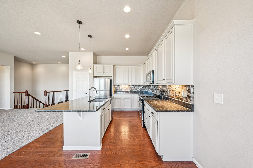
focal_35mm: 14
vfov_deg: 81.2
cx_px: 126
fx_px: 98
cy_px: 84
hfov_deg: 104.3
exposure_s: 1/15
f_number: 10
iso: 400
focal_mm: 14
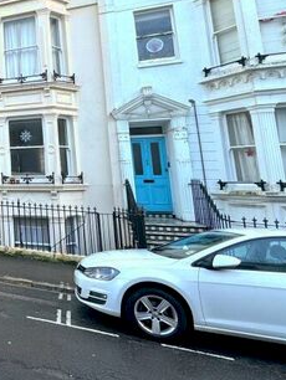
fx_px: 352
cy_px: 130
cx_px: -99
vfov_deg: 55.7
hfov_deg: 31.8
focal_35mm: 32
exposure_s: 1/362
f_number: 2.2
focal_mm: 2.22
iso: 40
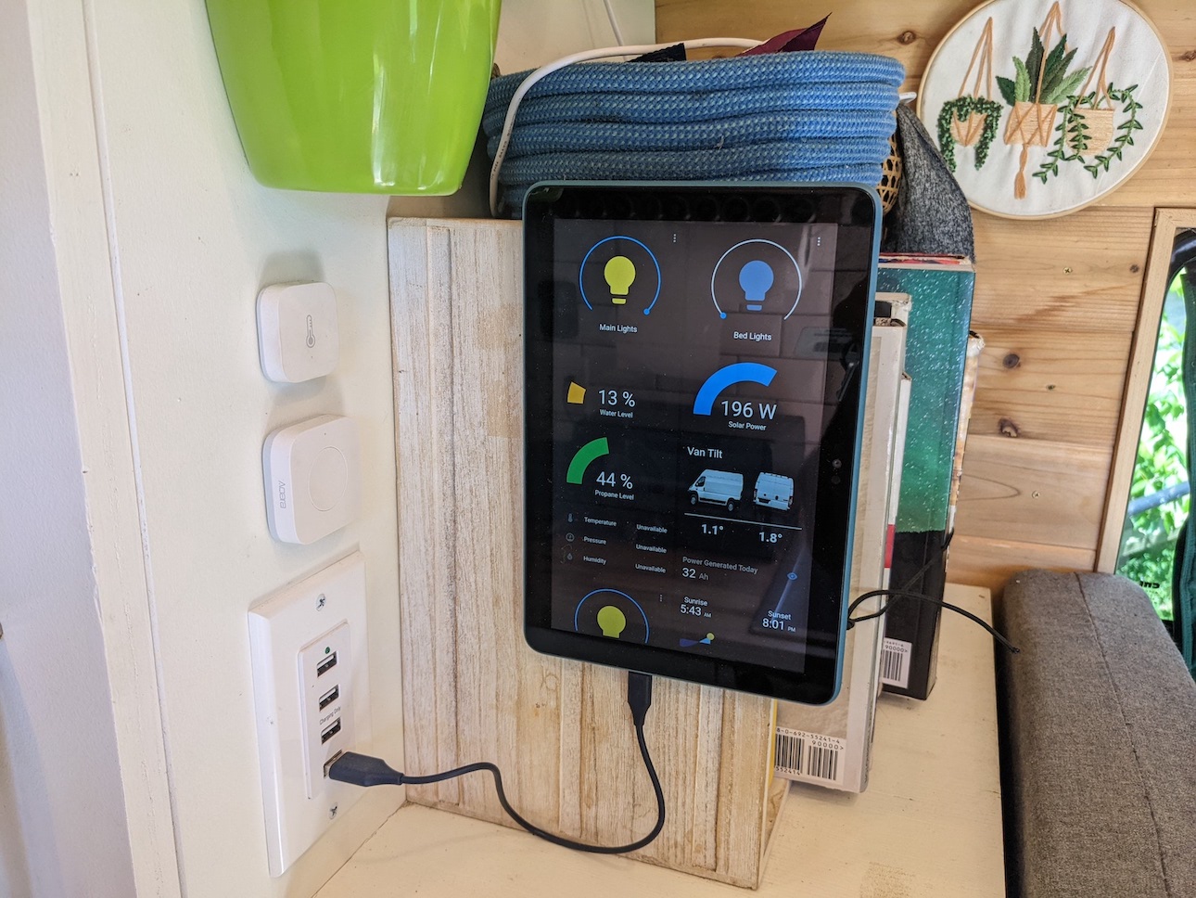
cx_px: 598
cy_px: 449
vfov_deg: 51.4
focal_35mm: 27
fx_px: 933
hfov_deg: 65.3
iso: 88
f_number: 1.73
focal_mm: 4.38
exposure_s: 1/120
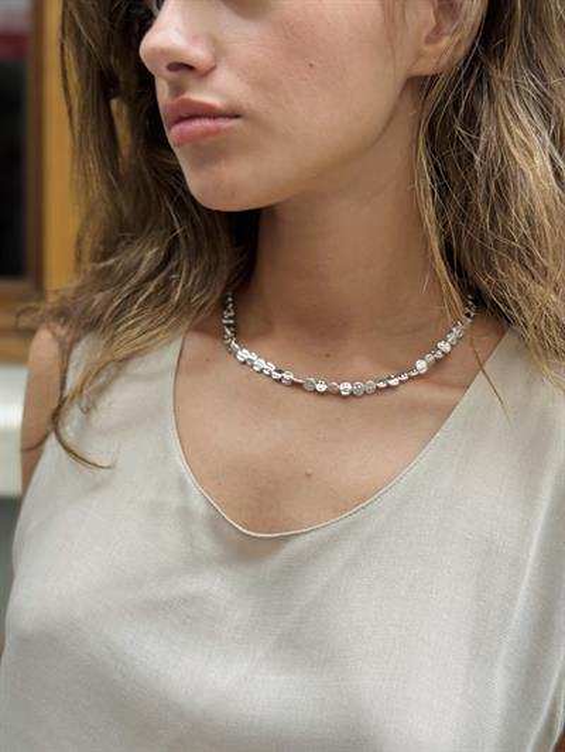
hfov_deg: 30.3
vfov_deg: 39.6
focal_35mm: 48
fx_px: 1044
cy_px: 376
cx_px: 282
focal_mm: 6.76
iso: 64
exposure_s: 1/621
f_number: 1.78
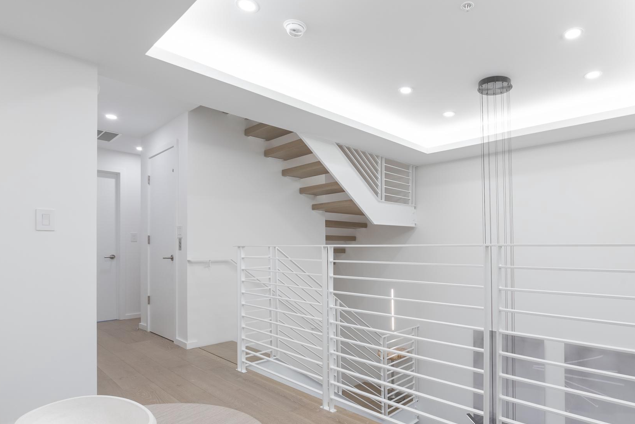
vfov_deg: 61.6
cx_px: 392
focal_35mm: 20
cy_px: 249
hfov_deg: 82.6
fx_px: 353
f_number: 10
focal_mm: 16
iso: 400
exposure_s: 1/60
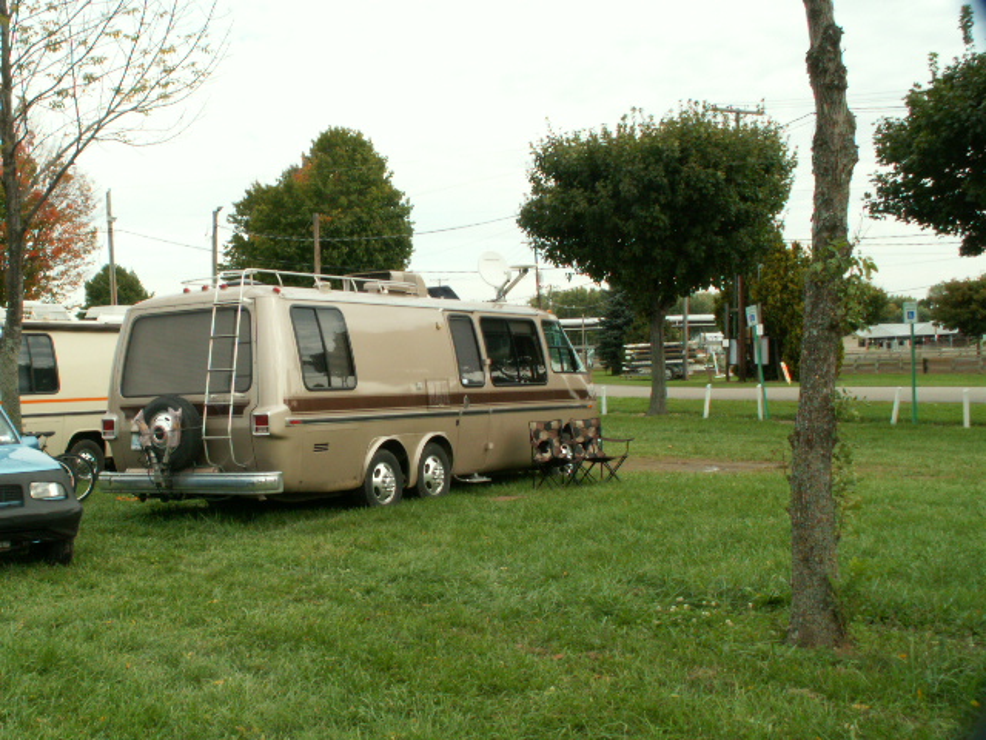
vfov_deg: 30.9
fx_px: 1339
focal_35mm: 47
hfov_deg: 40.4
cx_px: 493
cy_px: 370
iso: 50
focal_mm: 7.79
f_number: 8
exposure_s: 1/60
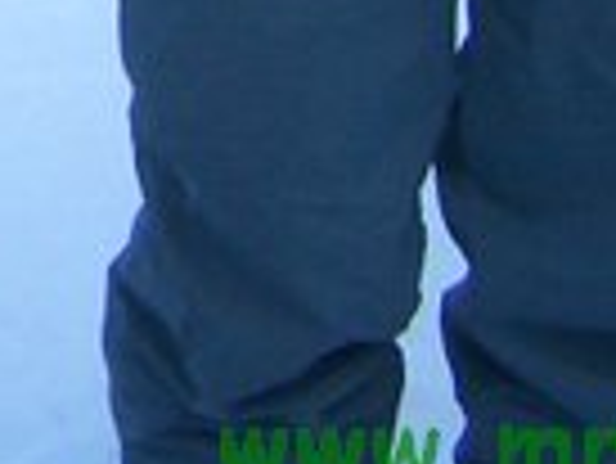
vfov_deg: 5.2
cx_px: -949
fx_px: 4649
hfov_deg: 7.1
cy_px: -1207
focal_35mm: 261
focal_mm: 5.8
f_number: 2.6
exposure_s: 1/320
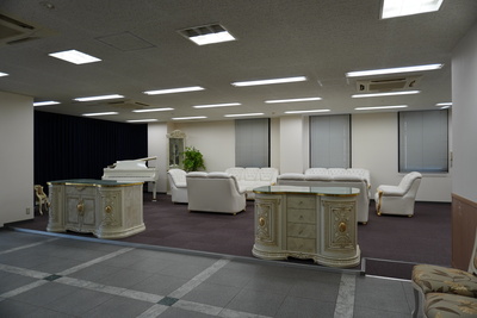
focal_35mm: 24
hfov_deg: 73.7
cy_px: 159
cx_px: 238
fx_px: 318
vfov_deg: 53.2
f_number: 4
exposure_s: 1/160
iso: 250
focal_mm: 16
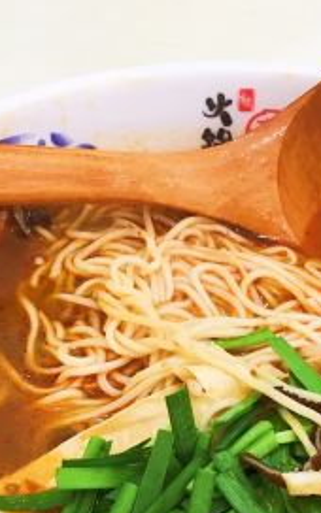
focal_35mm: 79
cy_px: 455
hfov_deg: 16.5
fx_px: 1106
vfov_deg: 25.4
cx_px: 223
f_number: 2.2
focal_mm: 4.15
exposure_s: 1/33
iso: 40
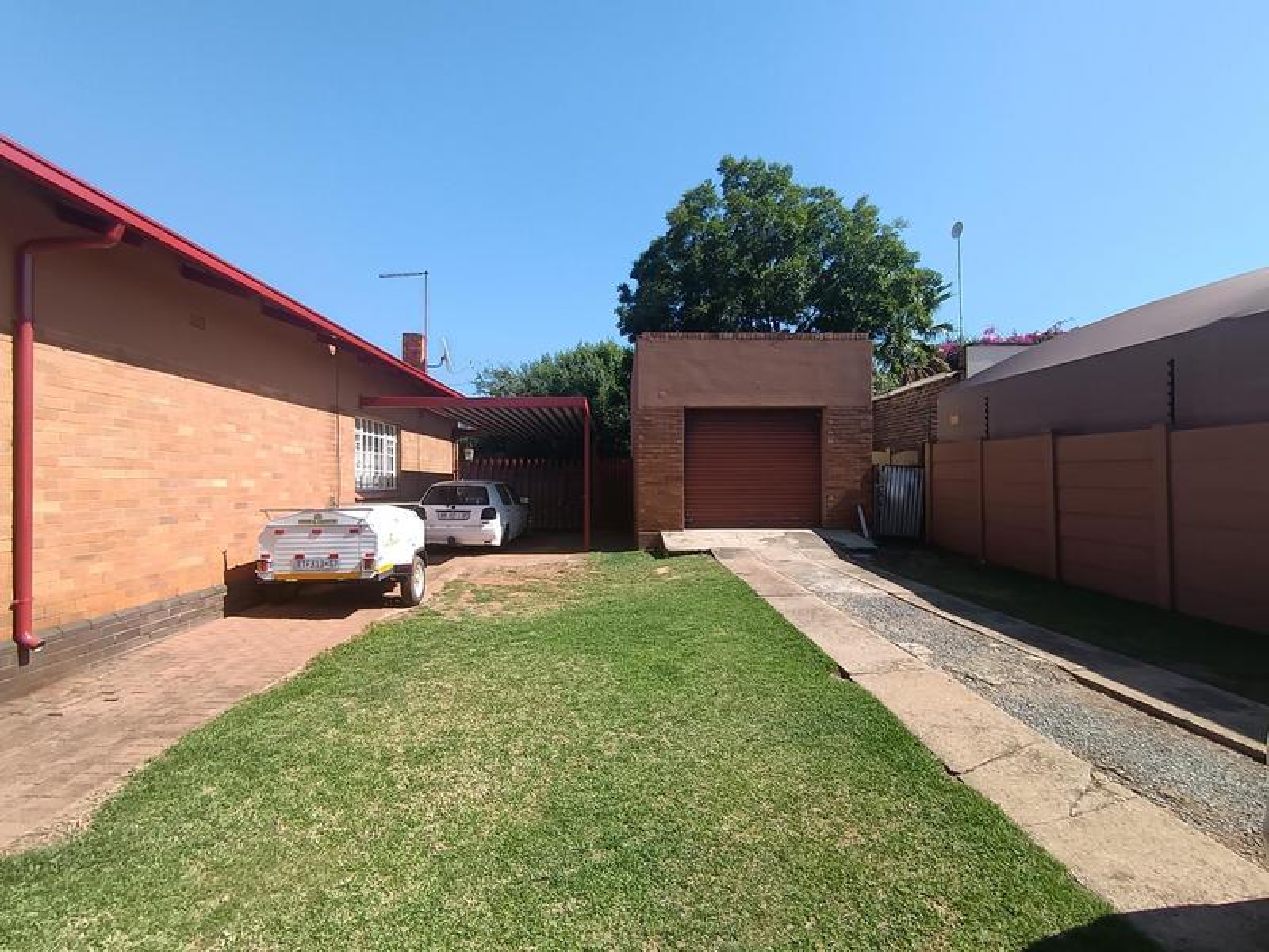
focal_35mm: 17
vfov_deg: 74.7
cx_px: 634
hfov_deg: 91.0
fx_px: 623
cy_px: 476
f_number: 2.2
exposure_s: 1/762
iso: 101
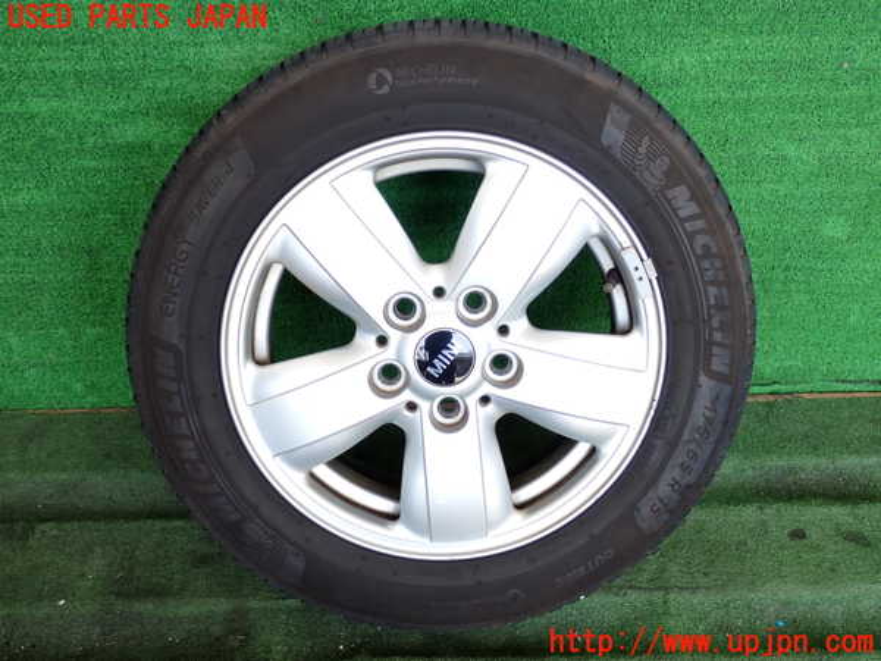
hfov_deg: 49.0
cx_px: 440
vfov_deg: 37.7
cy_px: 330
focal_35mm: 38
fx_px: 967
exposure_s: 1/125
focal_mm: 6.83
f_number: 2.7
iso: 200
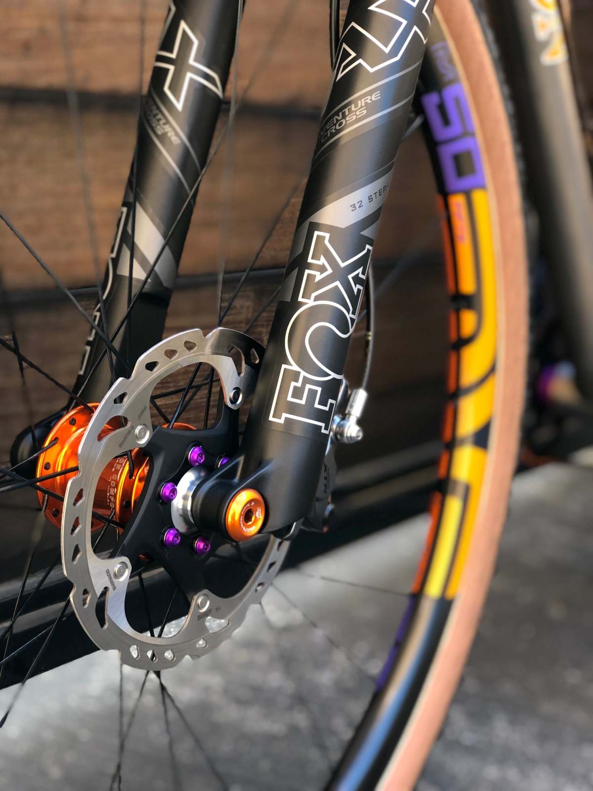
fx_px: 1302
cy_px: 396
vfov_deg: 33.8
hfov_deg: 25.7
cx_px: 296
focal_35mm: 57
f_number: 2.8
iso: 40
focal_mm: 6.6
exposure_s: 1/60
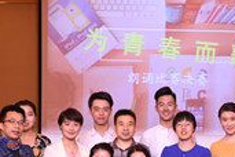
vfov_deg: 8.9
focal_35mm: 153
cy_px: 138
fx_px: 1002
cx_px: 191
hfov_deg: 13.3
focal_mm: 35
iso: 800
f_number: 5
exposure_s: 1/60
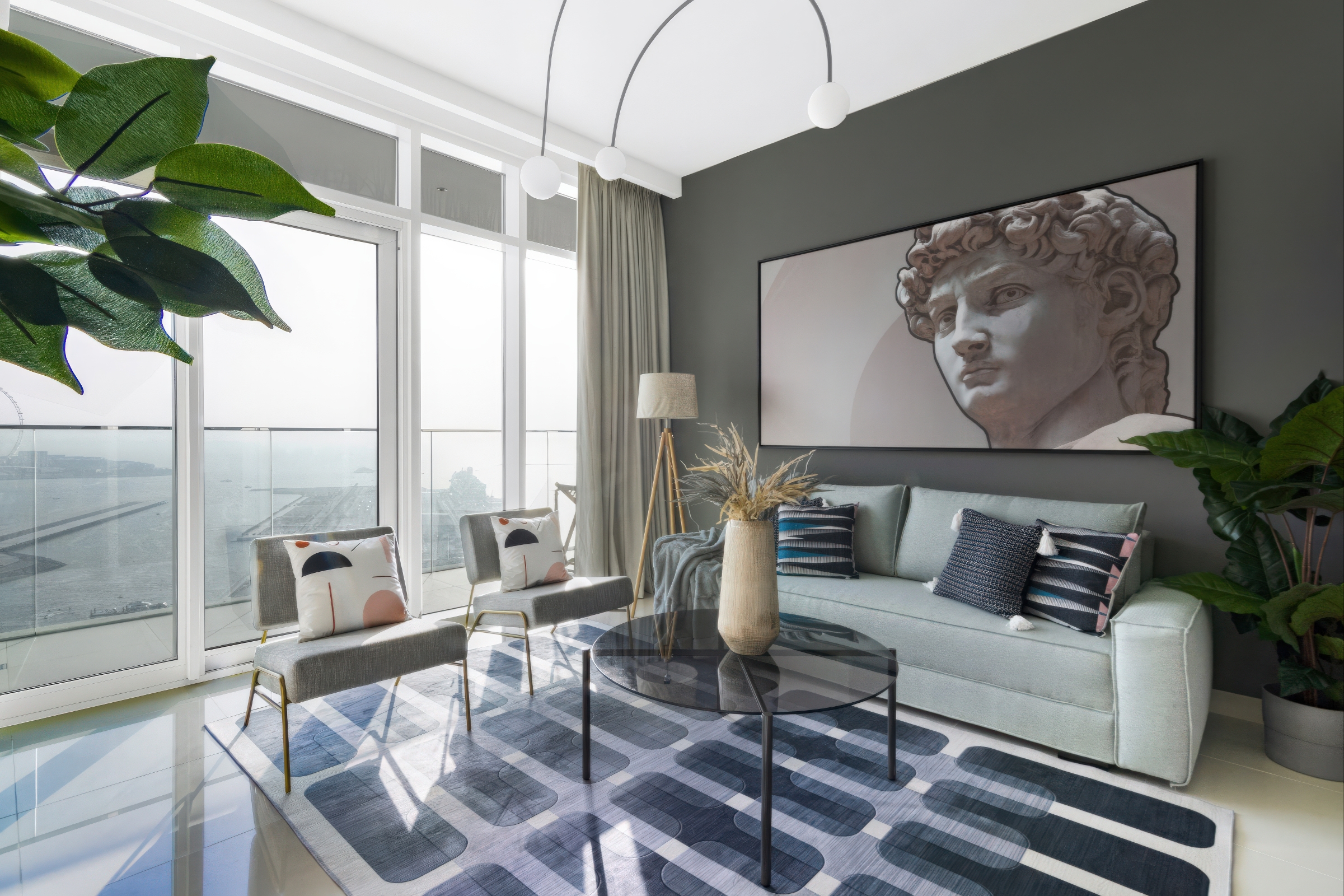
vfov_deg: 73.7
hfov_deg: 96.7
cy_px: 448
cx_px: 672
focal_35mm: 16
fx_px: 597
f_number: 22
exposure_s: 1/8
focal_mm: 11
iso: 250
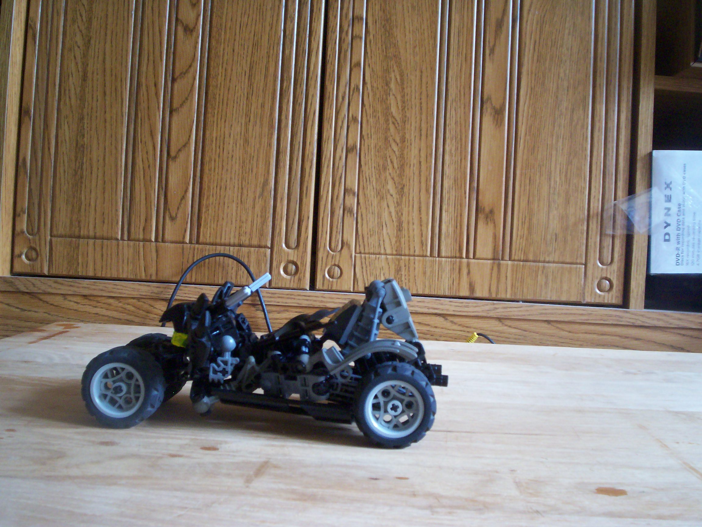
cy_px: 264
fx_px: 730
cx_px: 351
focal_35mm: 36
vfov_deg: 39.7
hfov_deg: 51.4
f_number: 4.5
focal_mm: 5.9
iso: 209
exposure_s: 1/8
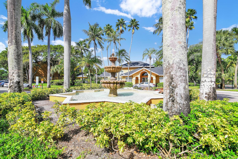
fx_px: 106
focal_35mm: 16
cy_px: 80
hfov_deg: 96.7
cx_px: 119
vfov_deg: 73.7
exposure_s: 1/500
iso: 200
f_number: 8
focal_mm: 16
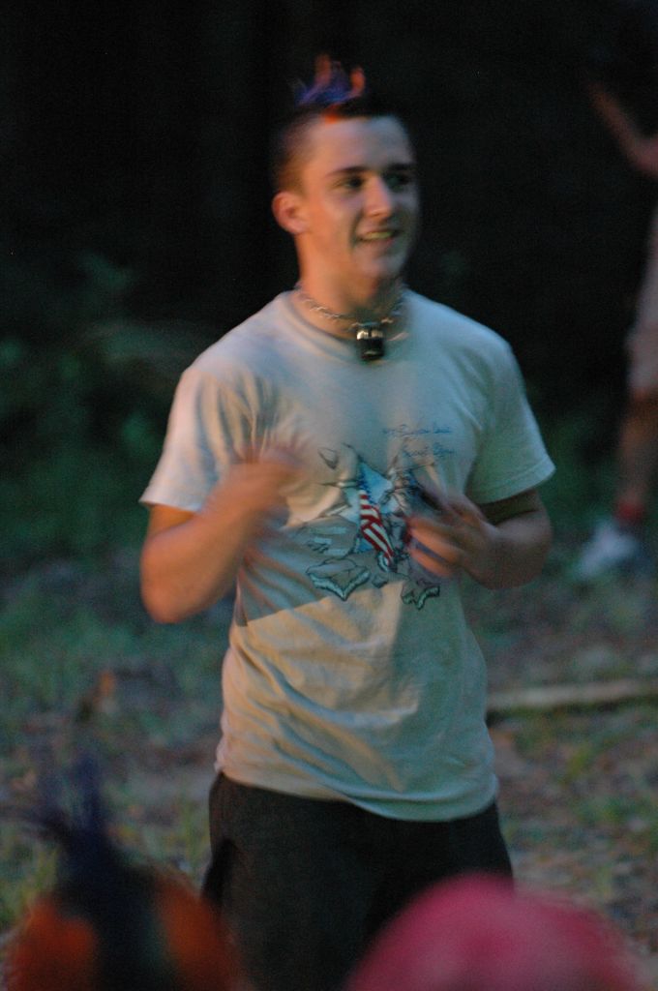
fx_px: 8247
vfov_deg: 6.9
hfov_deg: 4.6
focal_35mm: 300
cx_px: 329
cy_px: 496
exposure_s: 1/8
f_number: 2.8
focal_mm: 200
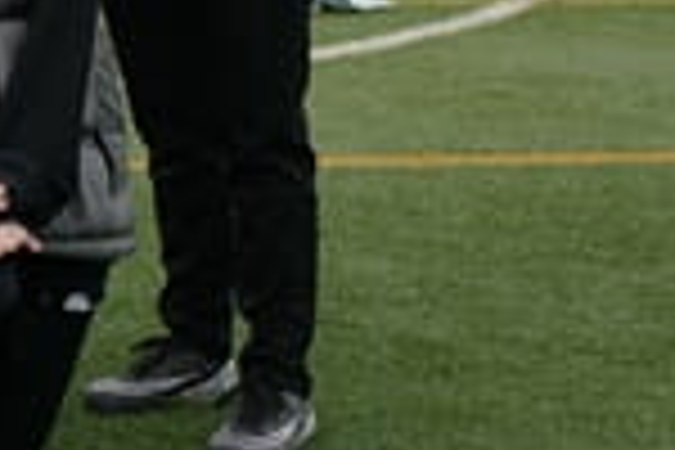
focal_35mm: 131
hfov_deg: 12.8
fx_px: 2456
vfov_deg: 10.3
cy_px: -104
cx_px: -846
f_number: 1.7
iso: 400
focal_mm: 28
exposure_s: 1/5000
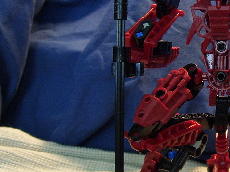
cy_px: 51
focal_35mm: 85
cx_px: 218
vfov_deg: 17.3
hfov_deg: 22.3
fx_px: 565
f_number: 2.7
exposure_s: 1/8
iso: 160
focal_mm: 6
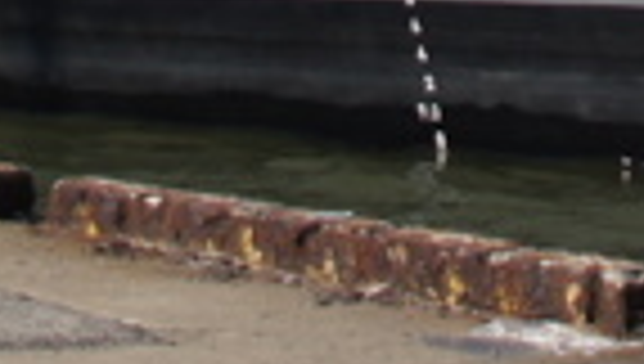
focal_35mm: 292
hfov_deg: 7.3
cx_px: 685
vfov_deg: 4.0
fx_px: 4995
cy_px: -1027
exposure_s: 1/1000
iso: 100
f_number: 4.5
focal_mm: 26
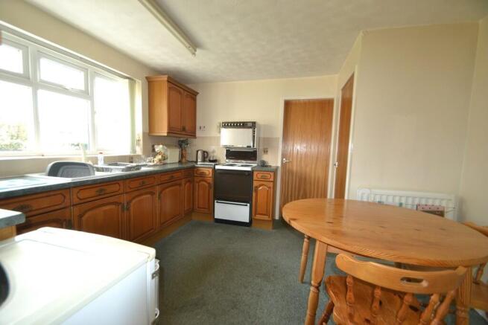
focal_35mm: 15
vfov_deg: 77.4
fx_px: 203
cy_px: 162
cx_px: 244
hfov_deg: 100.4
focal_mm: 10
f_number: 3.5
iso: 400
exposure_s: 1/60
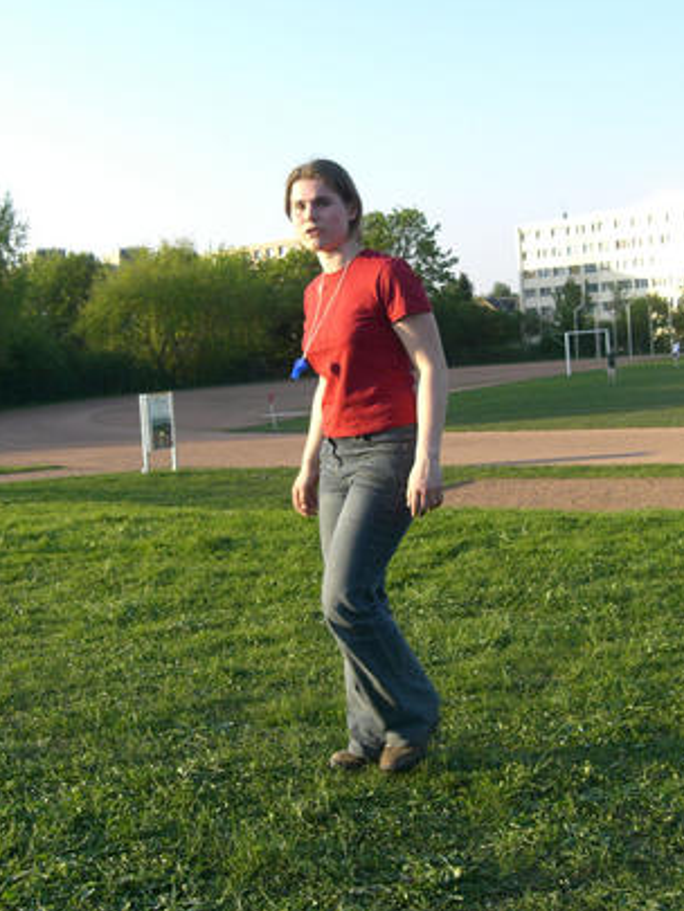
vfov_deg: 42.0
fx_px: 1185
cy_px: 387
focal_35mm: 45
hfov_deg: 32.2
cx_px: 364
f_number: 3.1
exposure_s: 1/320
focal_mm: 6.3
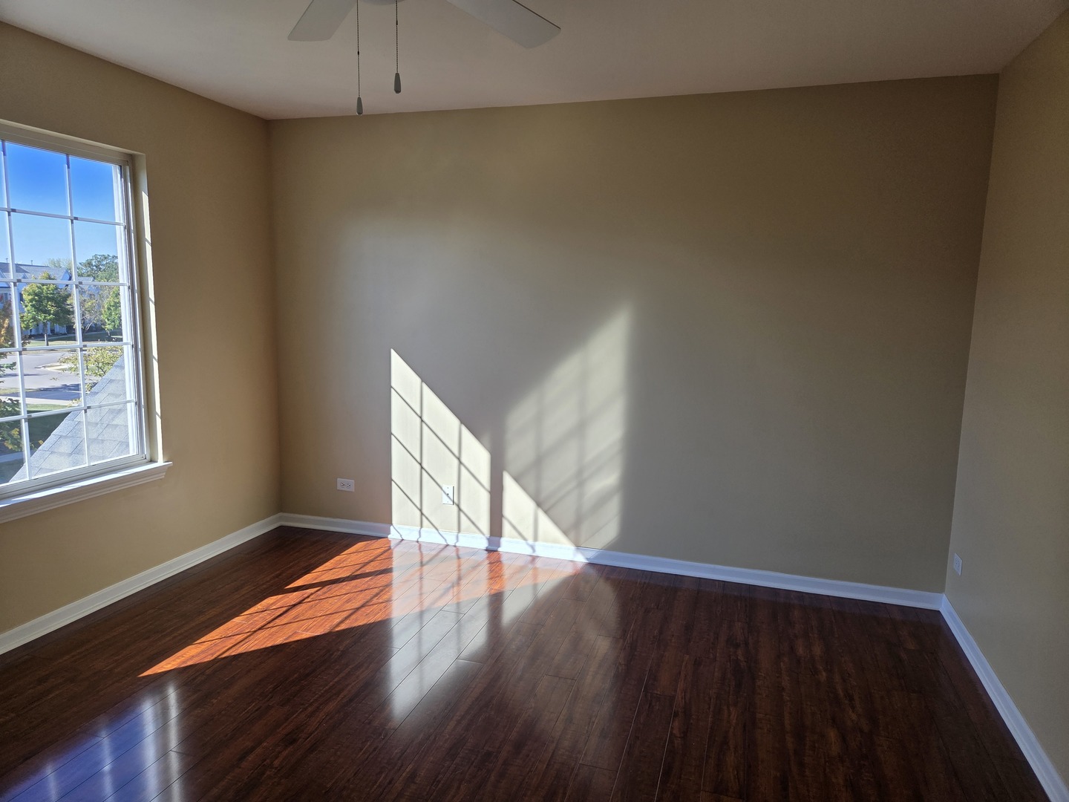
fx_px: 710
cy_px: 401
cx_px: 534
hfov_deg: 73.9
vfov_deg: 58.9
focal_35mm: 23
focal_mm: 5.4
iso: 80
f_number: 1.8
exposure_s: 1/1225
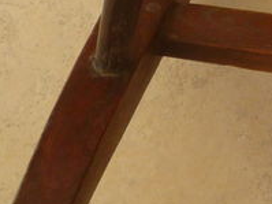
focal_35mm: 216
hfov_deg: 8.6
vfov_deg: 6.6
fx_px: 1696
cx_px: 571
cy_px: -218
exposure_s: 1/40
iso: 125
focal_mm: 6.3
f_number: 3.8
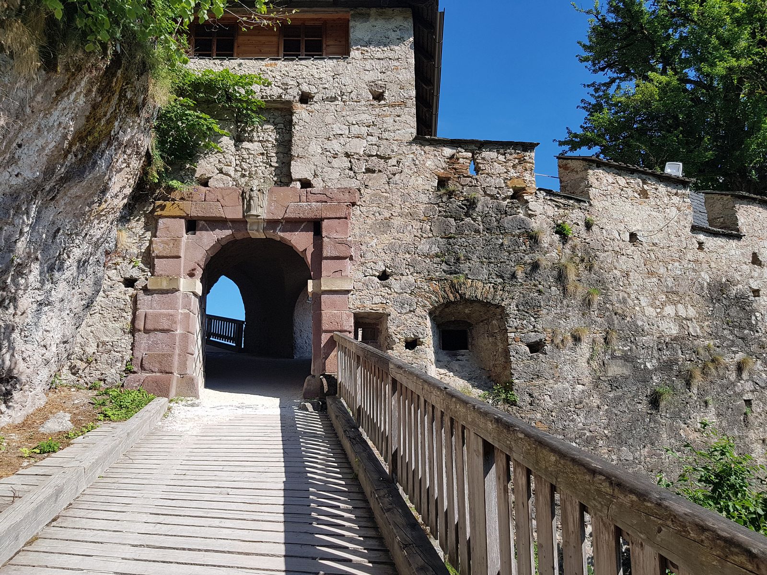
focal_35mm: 26
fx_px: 576
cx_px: 384
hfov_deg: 67.3
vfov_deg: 53.1
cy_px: 288
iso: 50
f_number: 1.7
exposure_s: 1/2040
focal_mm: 4.2
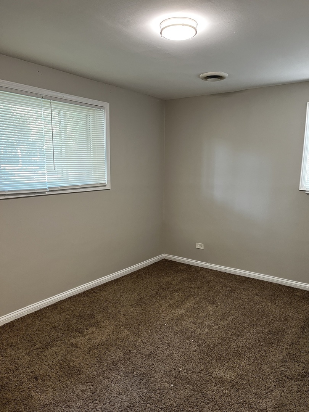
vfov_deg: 67.3
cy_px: 206
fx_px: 309
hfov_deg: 53.1
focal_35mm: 26
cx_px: 154
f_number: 1.6
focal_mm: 5.1
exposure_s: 1/60
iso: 160
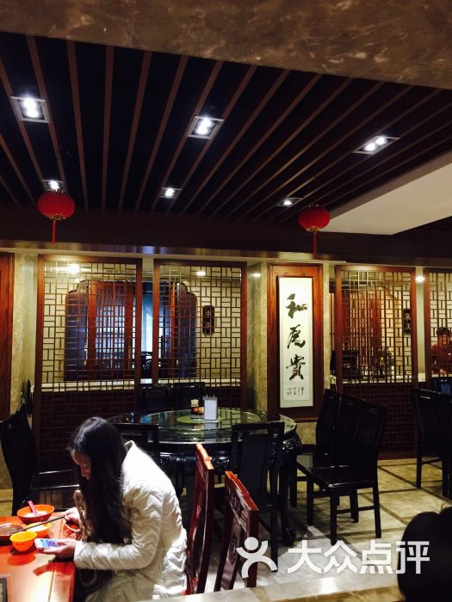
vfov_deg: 61.7
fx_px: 505
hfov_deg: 48.2
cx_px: 226
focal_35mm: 29
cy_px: 301
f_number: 2.2
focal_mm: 4.15
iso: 160
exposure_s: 1/8
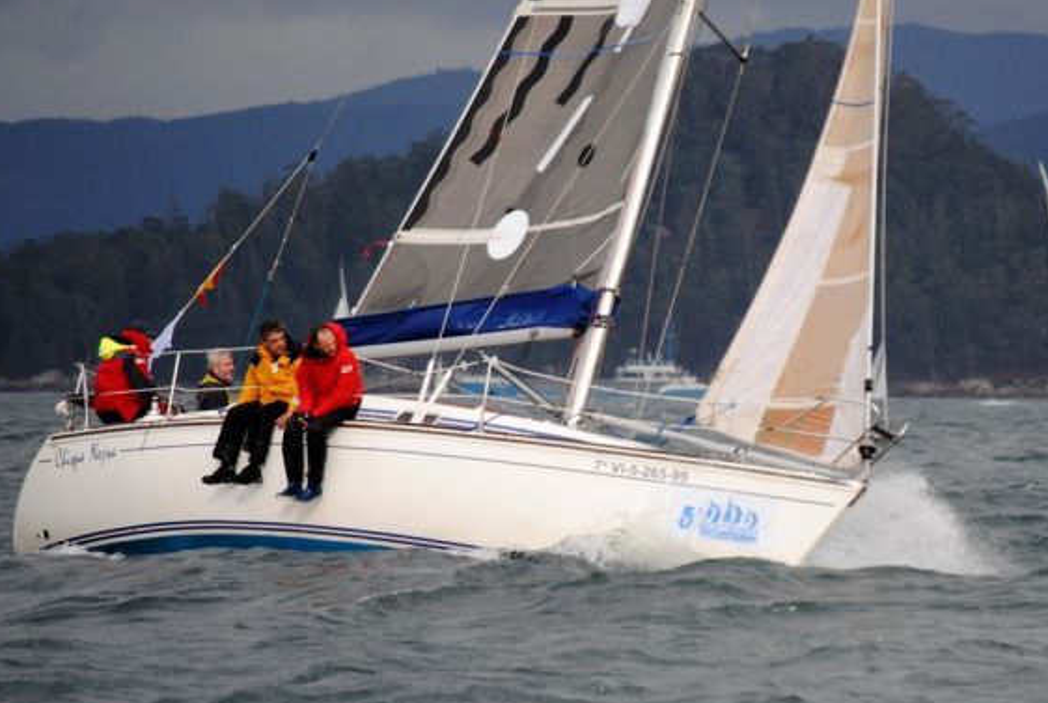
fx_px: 10899
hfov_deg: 5.5
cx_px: 666
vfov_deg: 3.7
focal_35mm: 374
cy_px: 366
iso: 280
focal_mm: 175
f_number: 5.3
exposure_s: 1/500
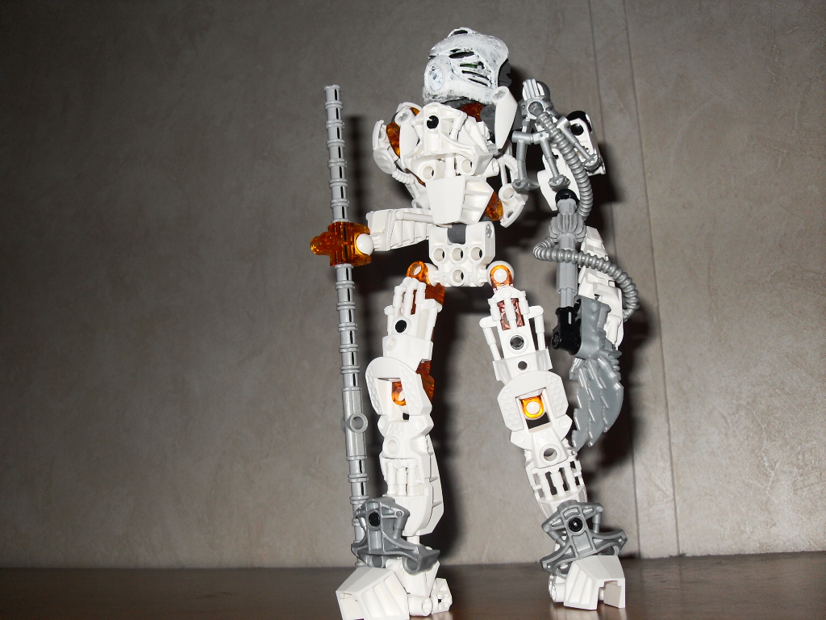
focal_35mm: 37
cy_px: 310
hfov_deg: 50.1
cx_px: 413
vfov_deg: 38.7
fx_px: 883
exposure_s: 1/45
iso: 100
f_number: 2.8
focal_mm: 6.3
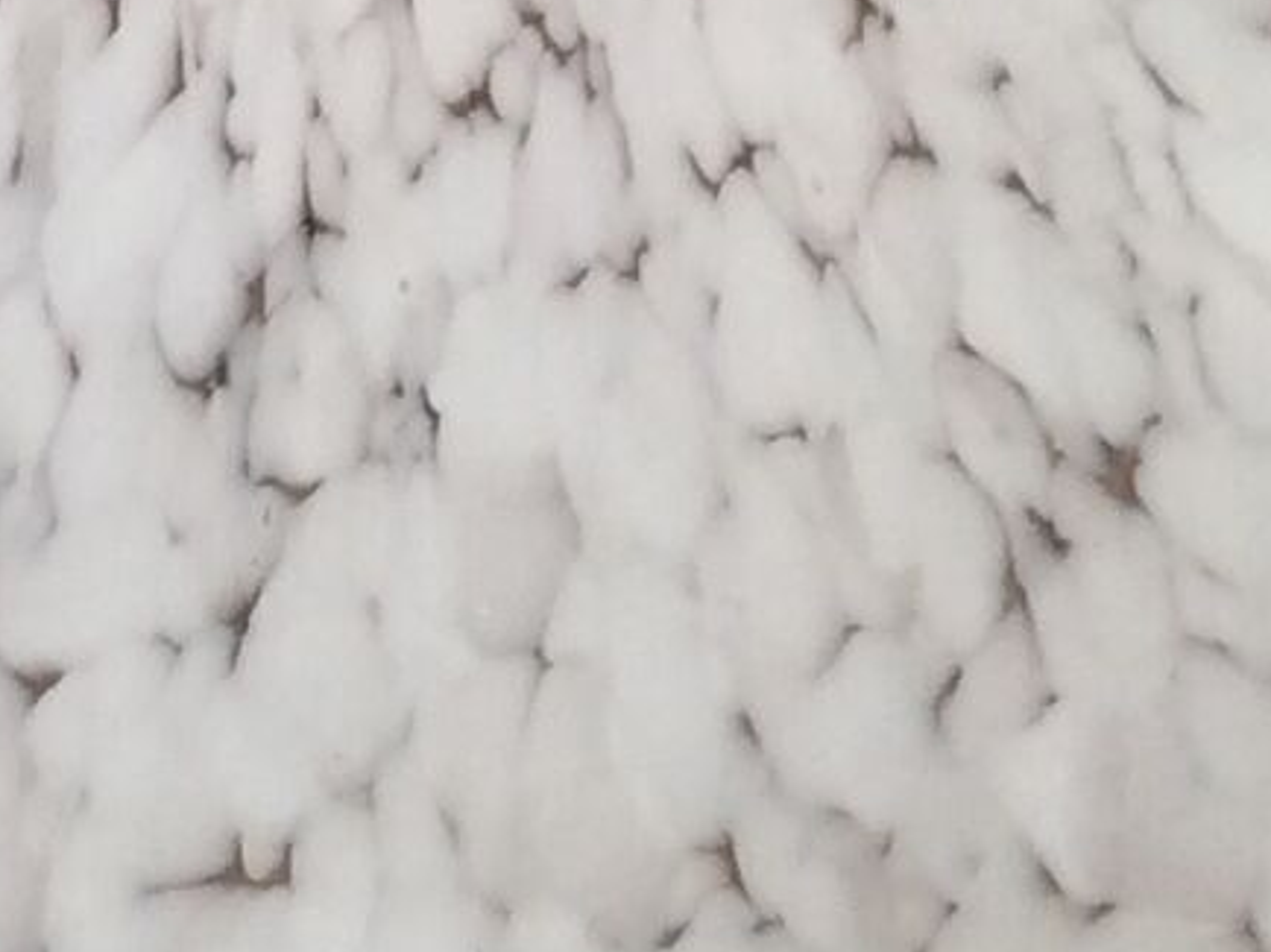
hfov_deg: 10.2
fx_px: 7009
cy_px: 164
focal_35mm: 191
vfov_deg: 7.8
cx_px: -126
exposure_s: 1/30
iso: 32
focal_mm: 3.3
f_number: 2.4
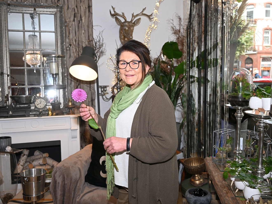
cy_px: 102
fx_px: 272
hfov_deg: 53.2
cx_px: 131
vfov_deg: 41.2
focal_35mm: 35
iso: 125
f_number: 4.8
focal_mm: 31.5
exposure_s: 1/30
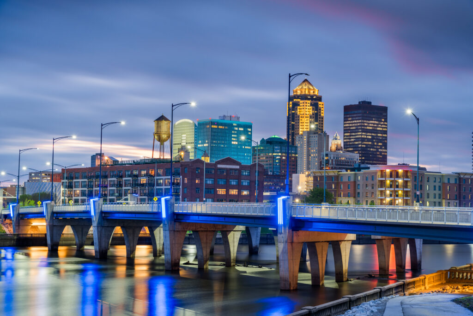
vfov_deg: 18.4
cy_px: 158
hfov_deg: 27.3
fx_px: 972
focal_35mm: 74
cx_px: 236
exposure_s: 8
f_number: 8
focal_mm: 74
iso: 100
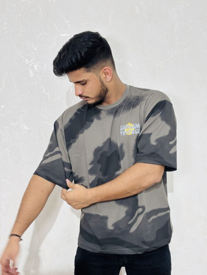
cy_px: 138
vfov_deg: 36.8
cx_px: 104
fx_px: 415
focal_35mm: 52
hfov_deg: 28.0
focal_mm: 5.96
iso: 32
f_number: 1.6
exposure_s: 1/50
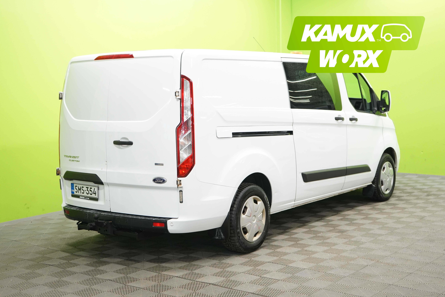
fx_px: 618
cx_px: 222
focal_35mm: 50
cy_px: 148
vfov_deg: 27.0
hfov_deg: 39.6
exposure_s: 1/30
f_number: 5
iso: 800
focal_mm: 50
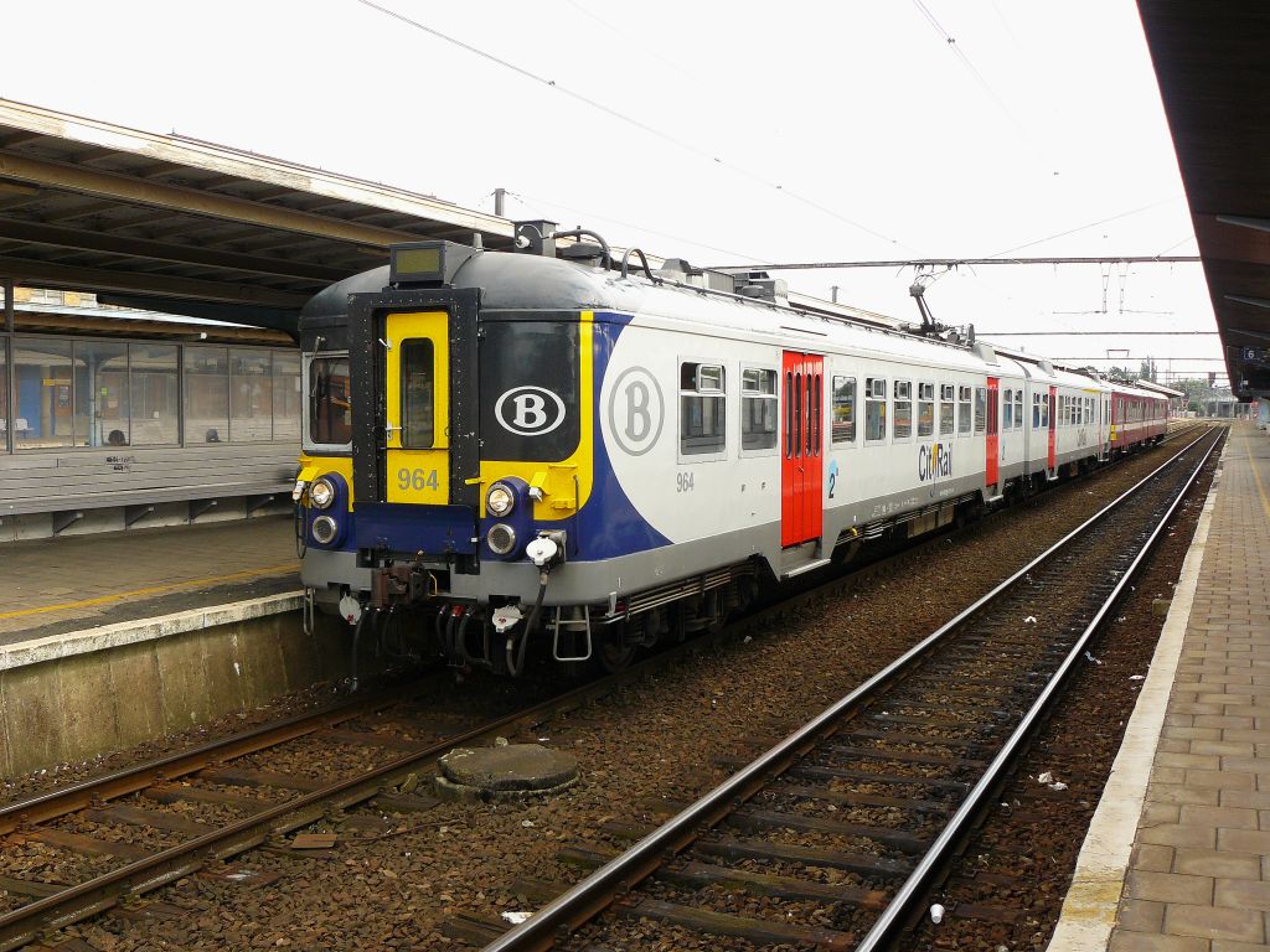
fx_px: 1321
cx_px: 635
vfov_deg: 39.7
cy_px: 476
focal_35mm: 36
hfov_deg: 51.4
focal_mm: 6
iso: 100
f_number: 4
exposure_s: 1/125
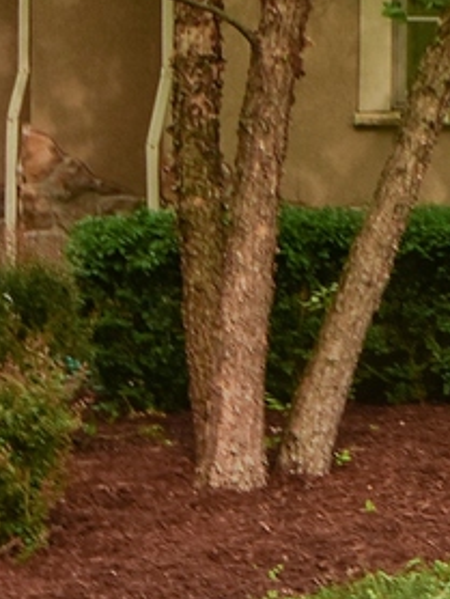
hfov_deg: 8.0
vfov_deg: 11.2
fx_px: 2907
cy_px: -353
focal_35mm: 168
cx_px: 1167
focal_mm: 20
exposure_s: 1/125
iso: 200
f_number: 8
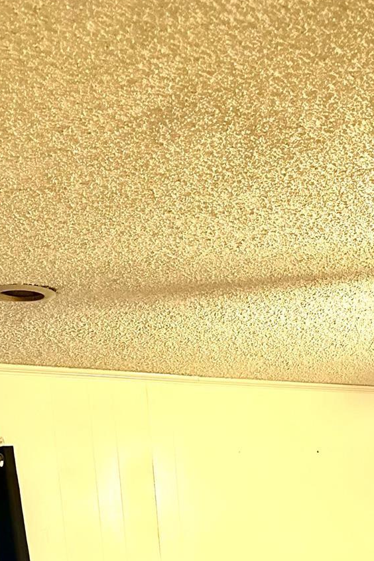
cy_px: 702
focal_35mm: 68
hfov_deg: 19.7
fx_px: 1060
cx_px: 332
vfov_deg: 26.0
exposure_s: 1/60
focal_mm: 6.86
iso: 640
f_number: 1.78
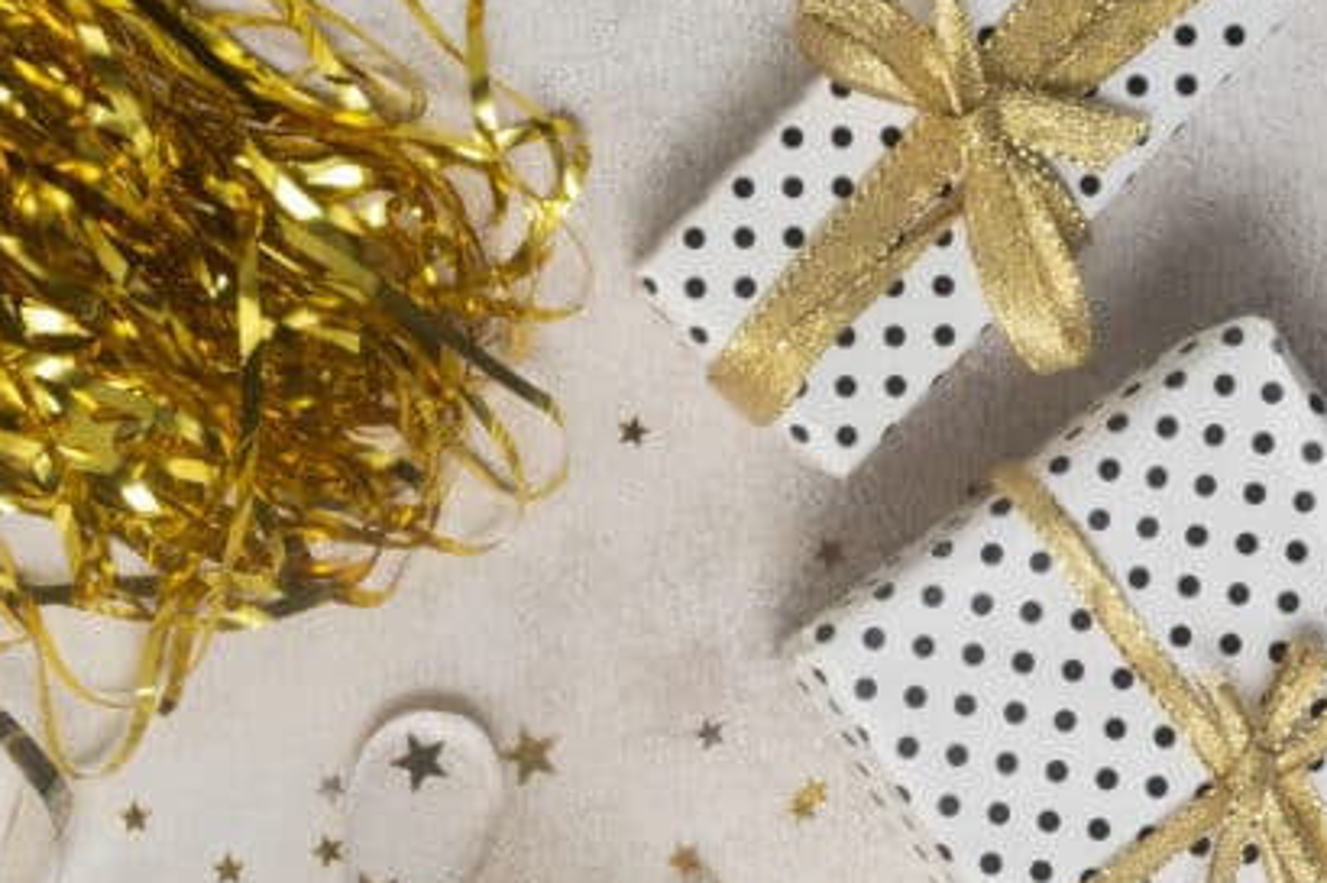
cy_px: 1040
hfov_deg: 15.3
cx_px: -55
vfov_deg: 10.3
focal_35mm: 131
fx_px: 4836
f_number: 8
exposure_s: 1/60
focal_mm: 35
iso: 250
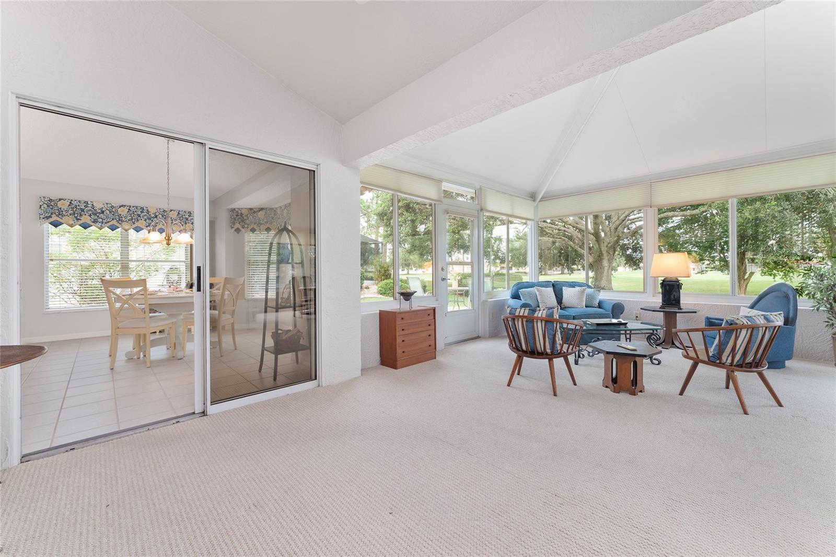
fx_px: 325
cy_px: 278
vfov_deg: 81.2
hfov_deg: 104.3
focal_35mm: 14
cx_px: 418
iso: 200
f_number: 7.1
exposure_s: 1/5
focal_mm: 14
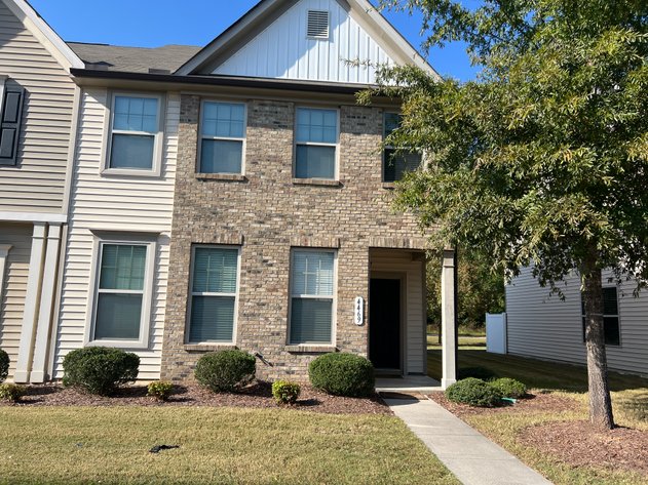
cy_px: 242
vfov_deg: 53.0
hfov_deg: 67.3
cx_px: 324
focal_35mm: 26
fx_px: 487
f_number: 1.5
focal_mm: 5.7
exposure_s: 1/2841
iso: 50
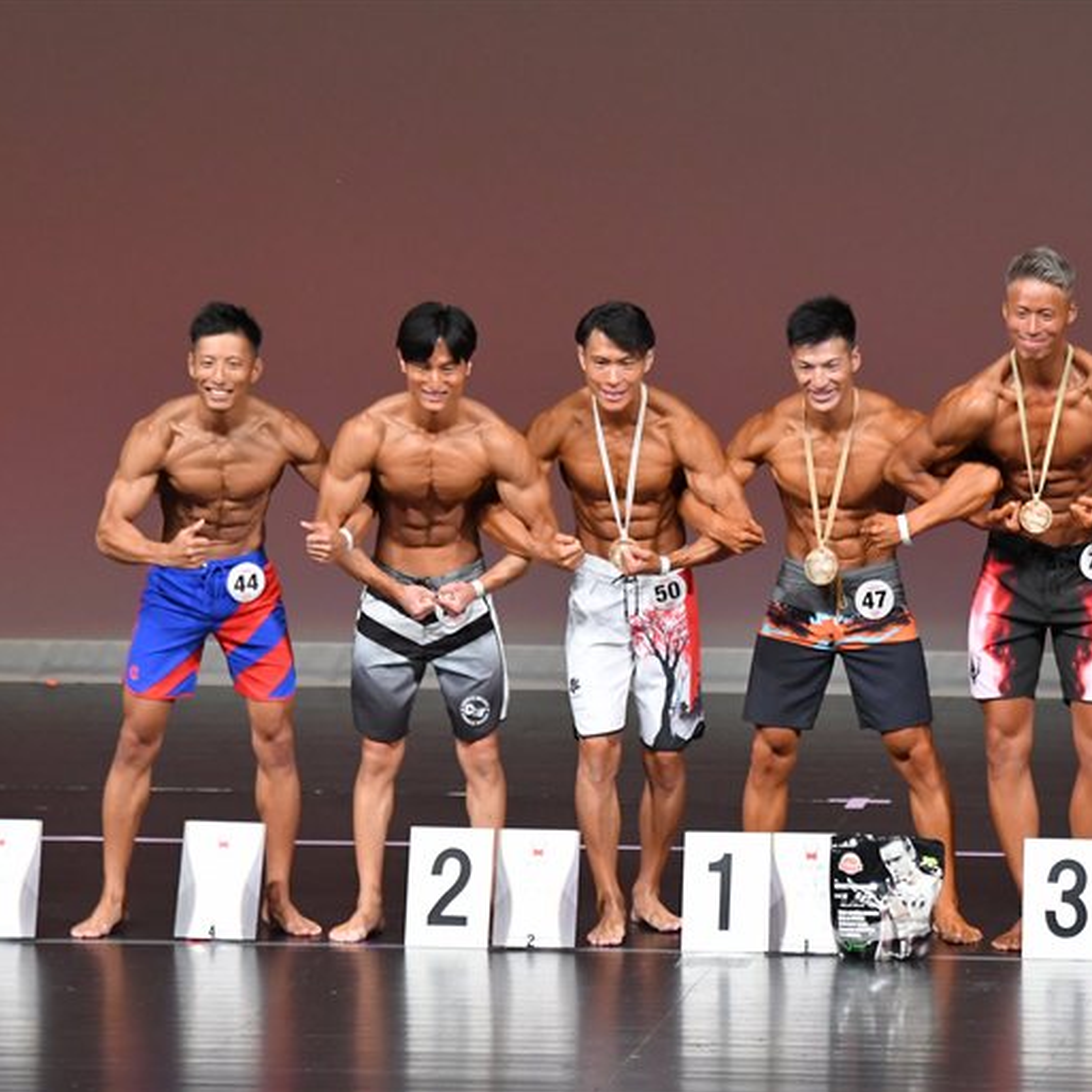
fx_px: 10993
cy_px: 547
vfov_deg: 5.7
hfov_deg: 5.7
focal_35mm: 308
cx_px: 752
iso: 4000
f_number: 5.6
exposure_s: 1/400
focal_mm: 160
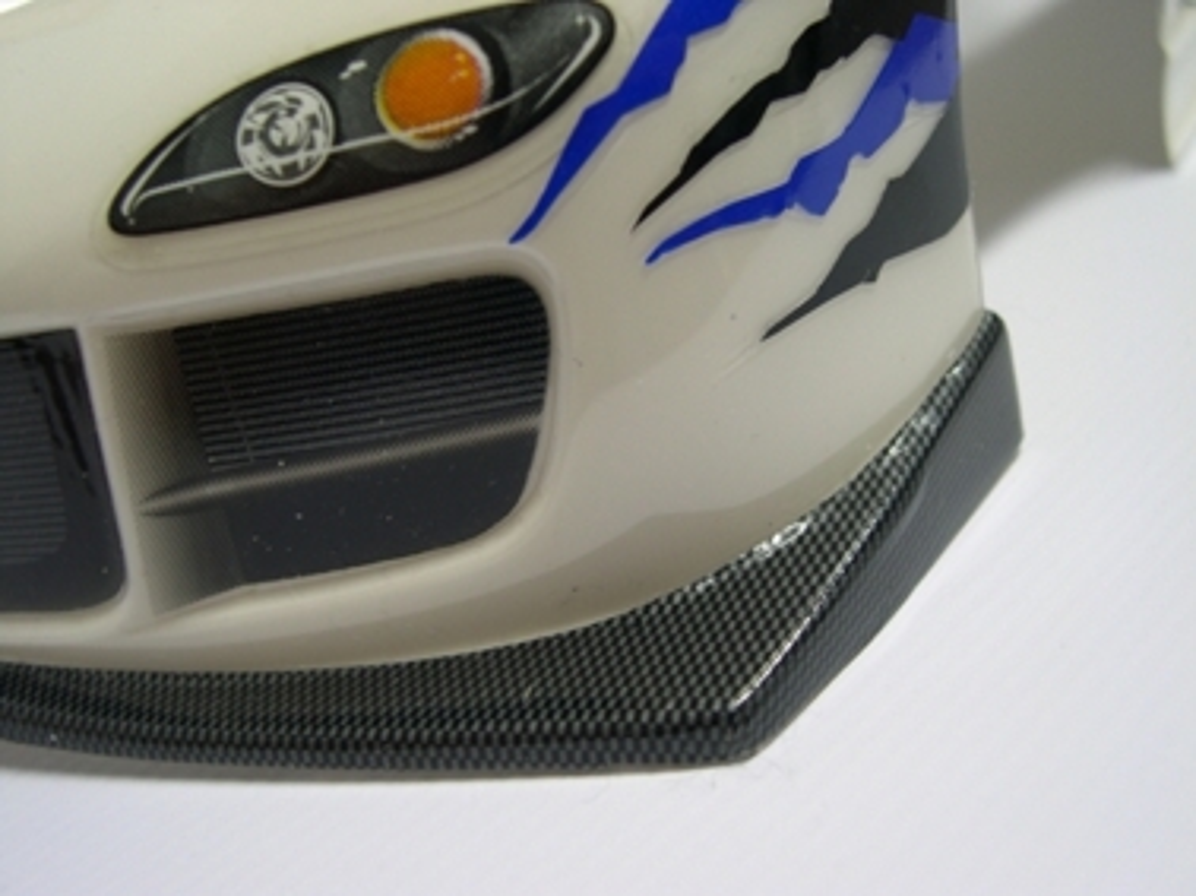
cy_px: 448
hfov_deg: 44.8
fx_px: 1450
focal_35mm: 42
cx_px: 598
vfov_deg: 34.3
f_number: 2.9
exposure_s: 1/4.9
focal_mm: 9
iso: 100
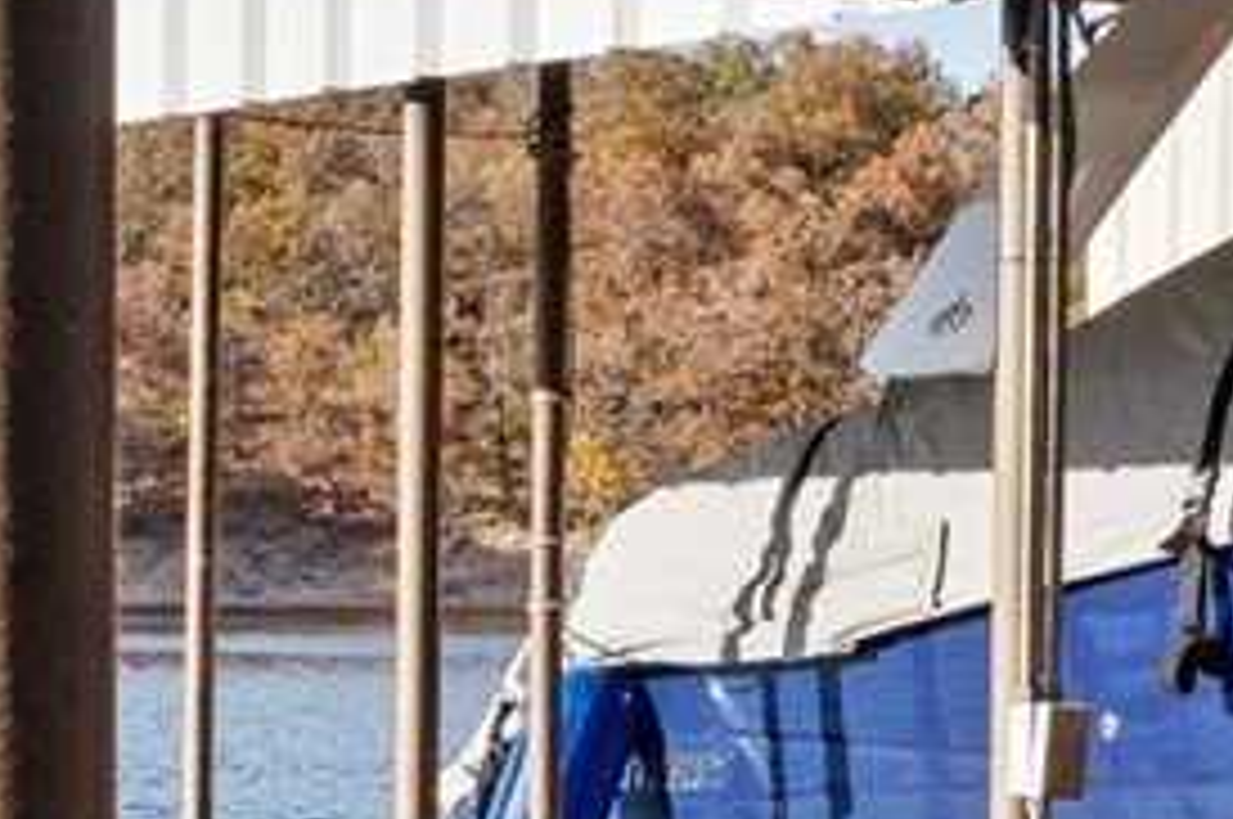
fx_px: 4071
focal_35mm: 119
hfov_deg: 15.1
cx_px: 2182
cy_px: 542
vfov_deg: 11.5
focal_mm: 16
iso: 200
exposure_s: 1/200
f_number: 9
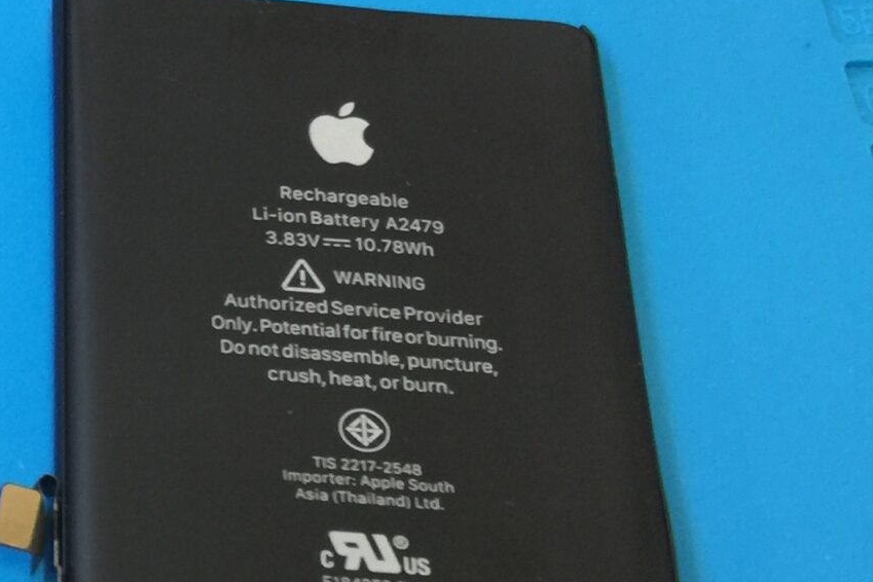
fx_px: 2207
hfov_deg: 19.6
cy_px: 549
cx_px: -413
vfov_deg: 14.8
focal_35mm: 91
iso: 50
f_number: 2.2
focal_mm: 4.15
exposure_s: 1/15
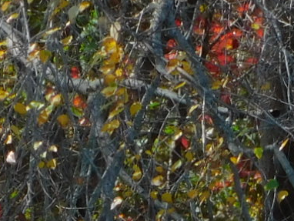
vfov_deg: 1.0
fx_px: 12620
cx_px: 618
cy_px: 601
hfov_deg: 1.3
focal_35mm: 1485
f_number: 5.5
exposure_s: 1/320
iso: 125
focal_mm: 44.8
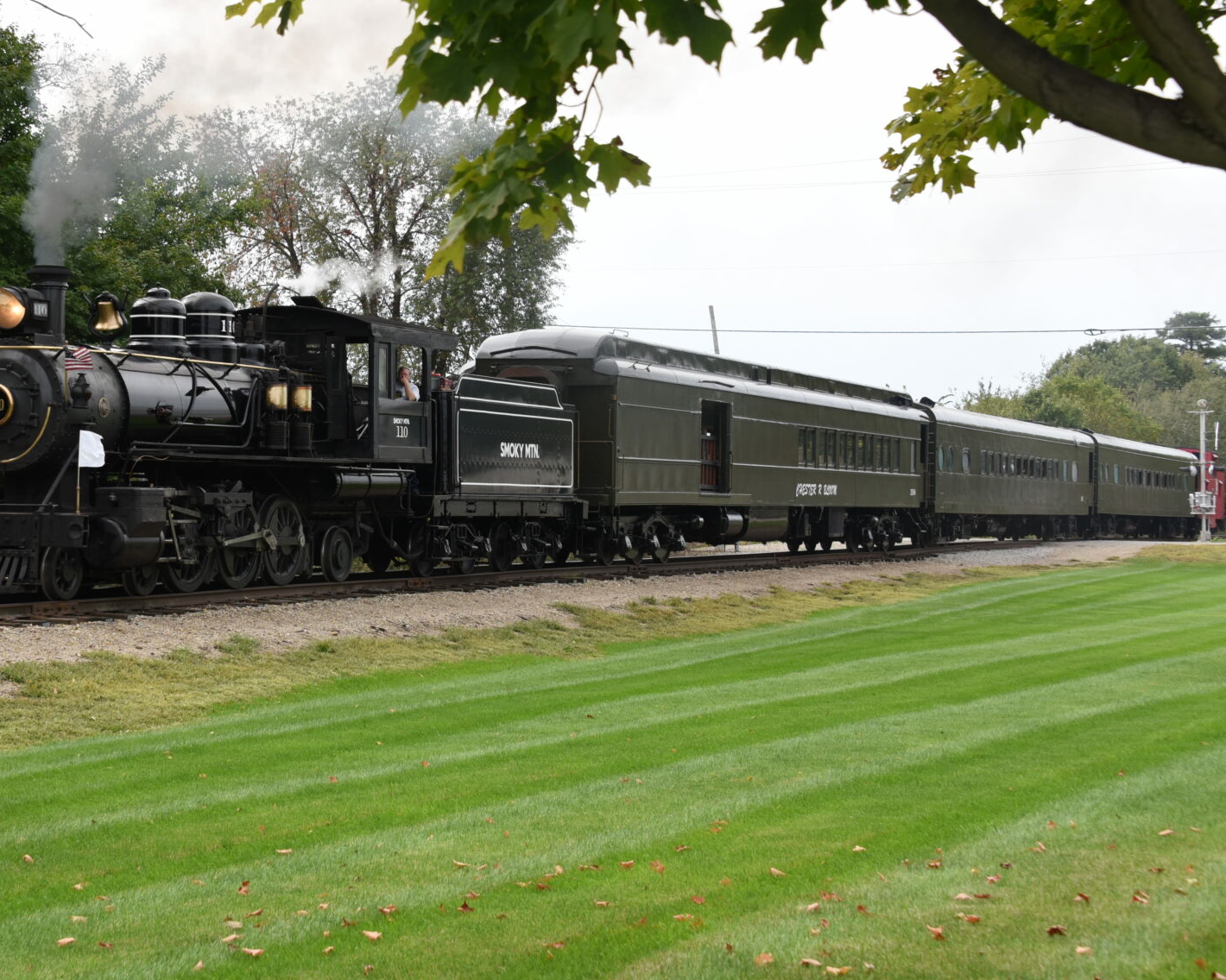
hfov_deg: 28.9
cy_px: 446
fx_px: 2359
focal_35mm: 65
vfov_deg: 23.5
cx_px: 404
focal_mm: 48
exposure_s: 1/500
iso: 640
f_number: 8
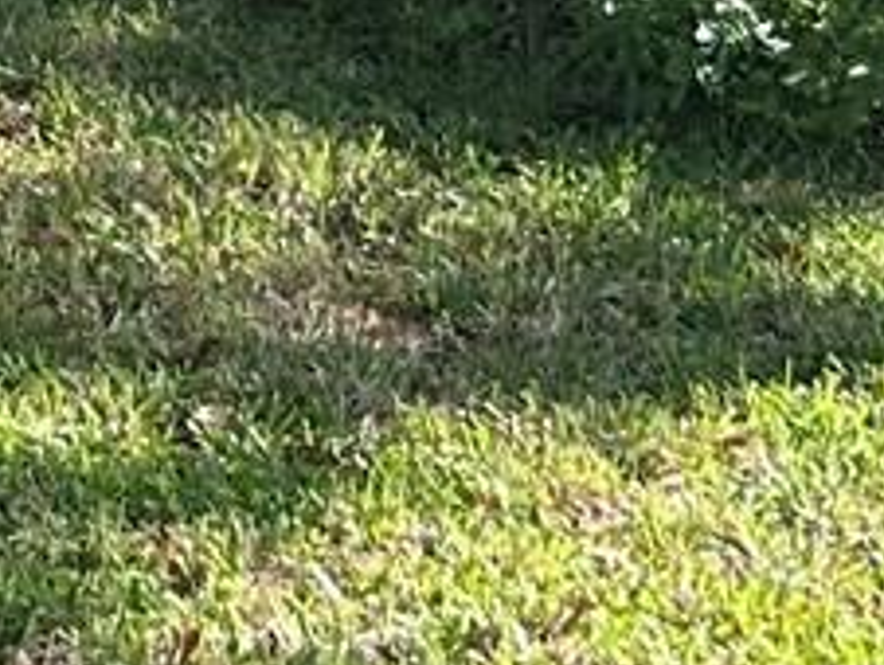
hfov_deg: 9.3
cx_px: -1447
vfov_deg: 7.2
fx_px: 4704
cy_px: -1291
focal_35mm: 184
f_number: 1.5
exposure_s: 1/700
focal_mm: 5.7
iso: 50
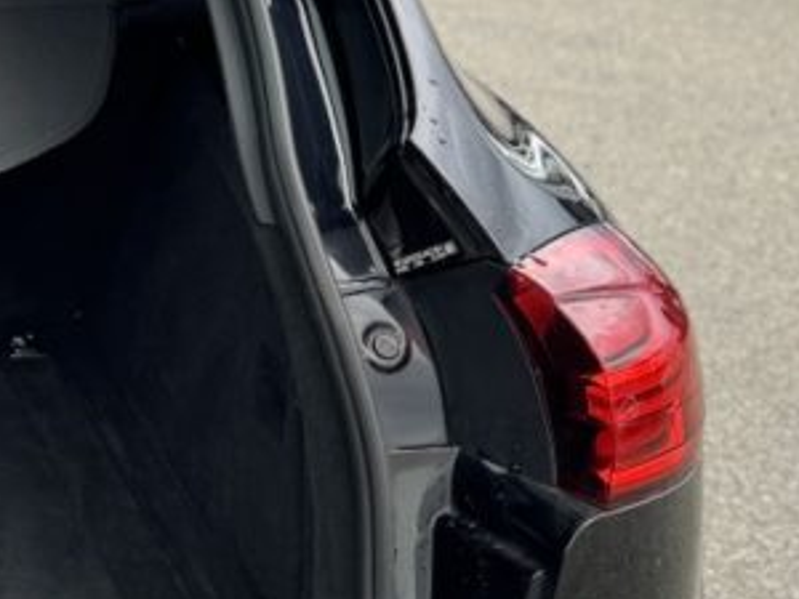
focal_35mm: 96
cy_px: 0
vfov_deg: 15.1
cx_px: -426
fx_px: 2216
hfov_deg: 18.1
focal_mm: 6.76
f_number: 1.78
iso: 80
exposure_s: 1/414
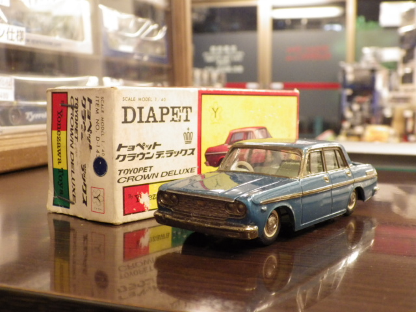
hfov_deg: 38.2
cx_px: 208
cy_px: 156
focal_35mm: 50
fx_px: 601
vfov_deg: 29.1
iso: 800
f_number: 3.8
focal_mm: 9
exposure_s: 1/30
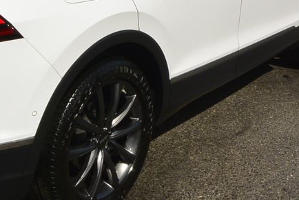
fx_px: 549
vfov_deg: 20.3
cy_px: 27
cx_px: 63
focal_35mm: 66
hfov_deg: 29.8
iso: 160
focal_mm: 10.7
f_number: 14
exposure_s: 1/250
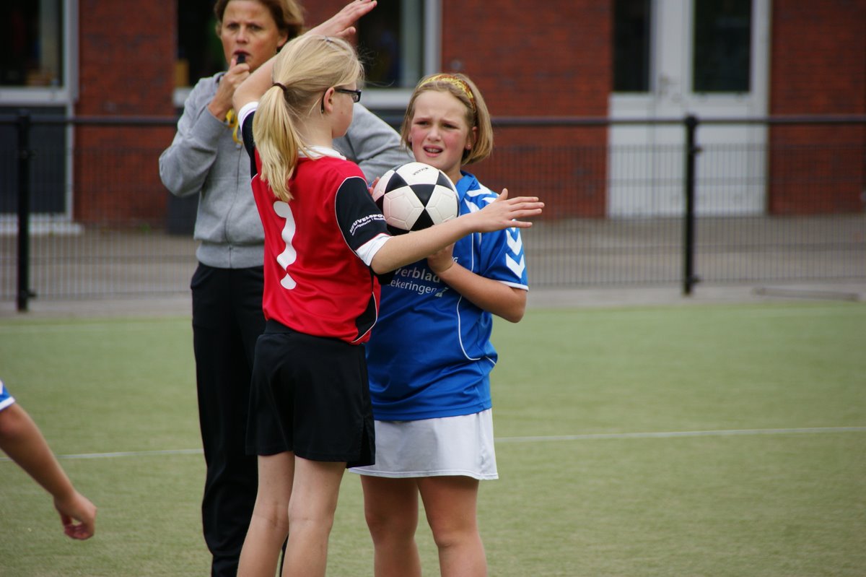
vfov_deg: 4.0
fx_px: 8295
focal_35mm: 345
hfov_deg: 6.0
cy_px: 288
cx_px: 433
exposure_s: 1/320
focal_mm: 230
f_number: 6.3
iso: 200
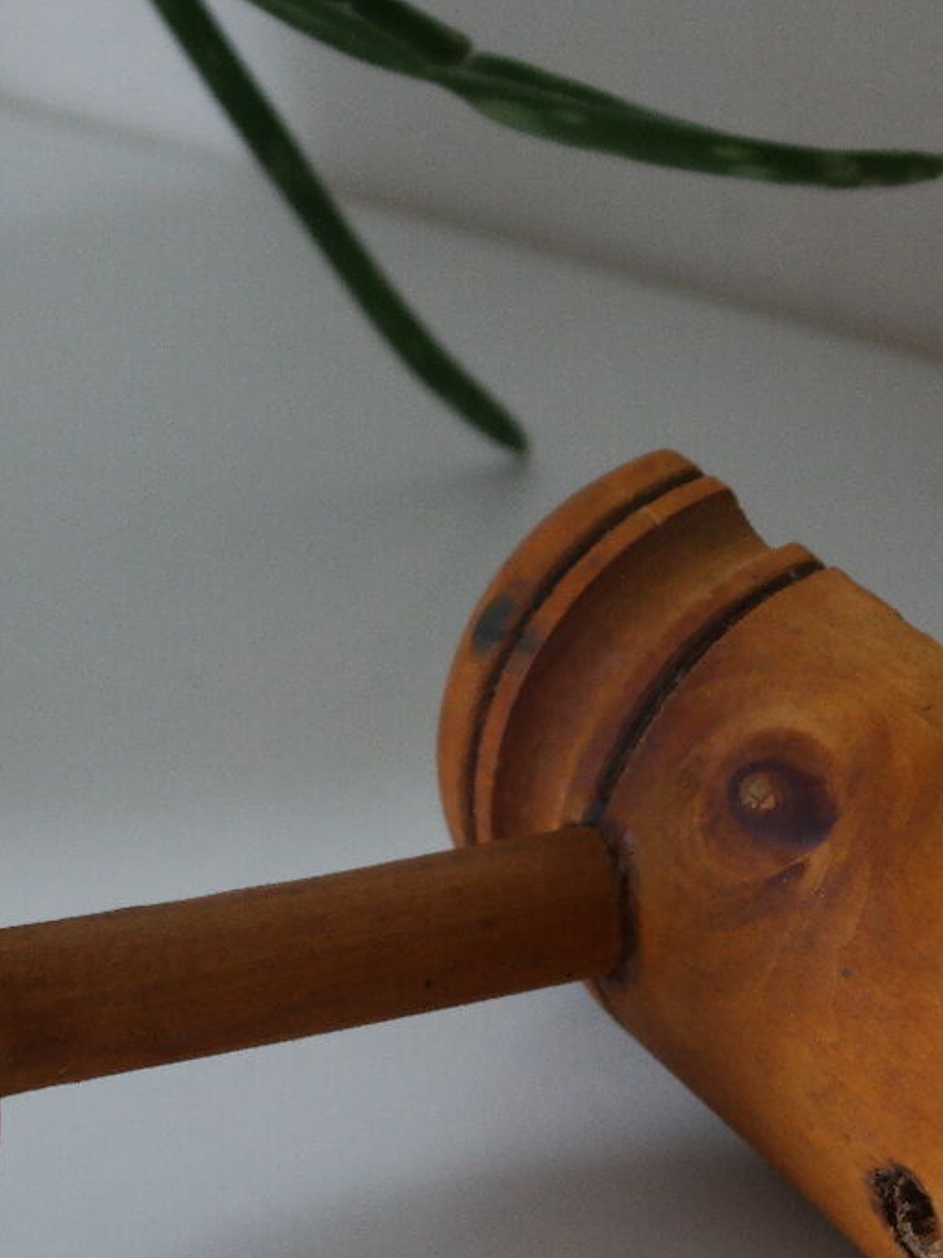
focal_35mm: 142
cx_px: 634
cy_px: 958
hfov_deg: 10.4
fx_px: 5159
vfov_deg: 13.8
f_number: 5.6
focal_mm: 38
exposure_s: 1/25
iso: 800
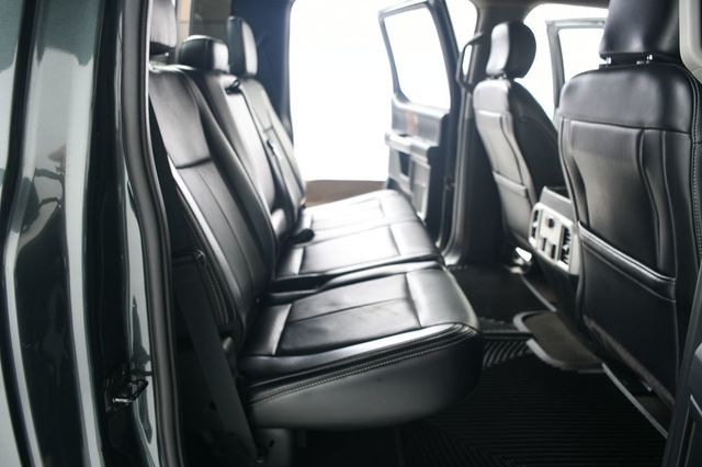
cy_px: 234
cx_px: 351
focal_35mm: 27
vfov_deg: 47.9
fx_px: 526
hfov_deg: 67.4
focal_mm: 18
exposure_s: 1/160
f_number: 3.5
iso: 100
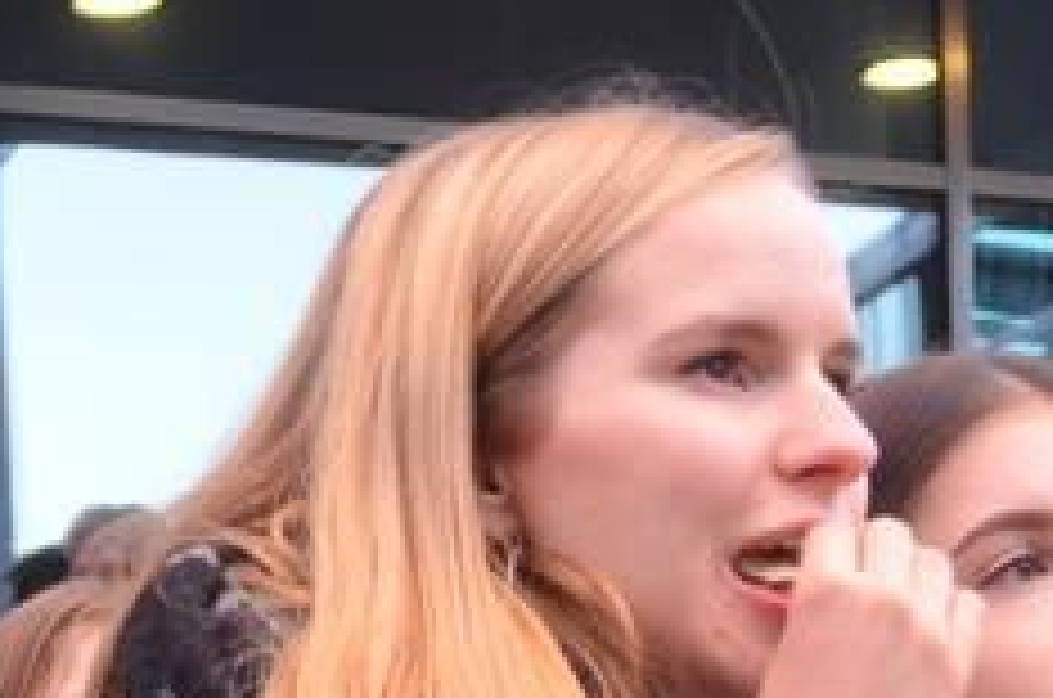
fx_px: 3736
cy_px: 1270
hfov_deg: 15.9
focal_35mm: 128
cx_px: 184
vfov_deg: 10.1
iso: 800
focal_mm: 20
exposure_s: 1/80
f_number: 3.5
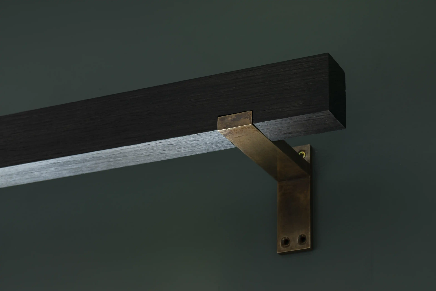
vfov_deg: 13.1
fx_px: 1272
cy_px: 146
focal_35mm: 105
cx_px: 218
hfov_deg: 19.4
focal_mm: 105
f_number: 13
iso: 250
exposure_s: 1.3
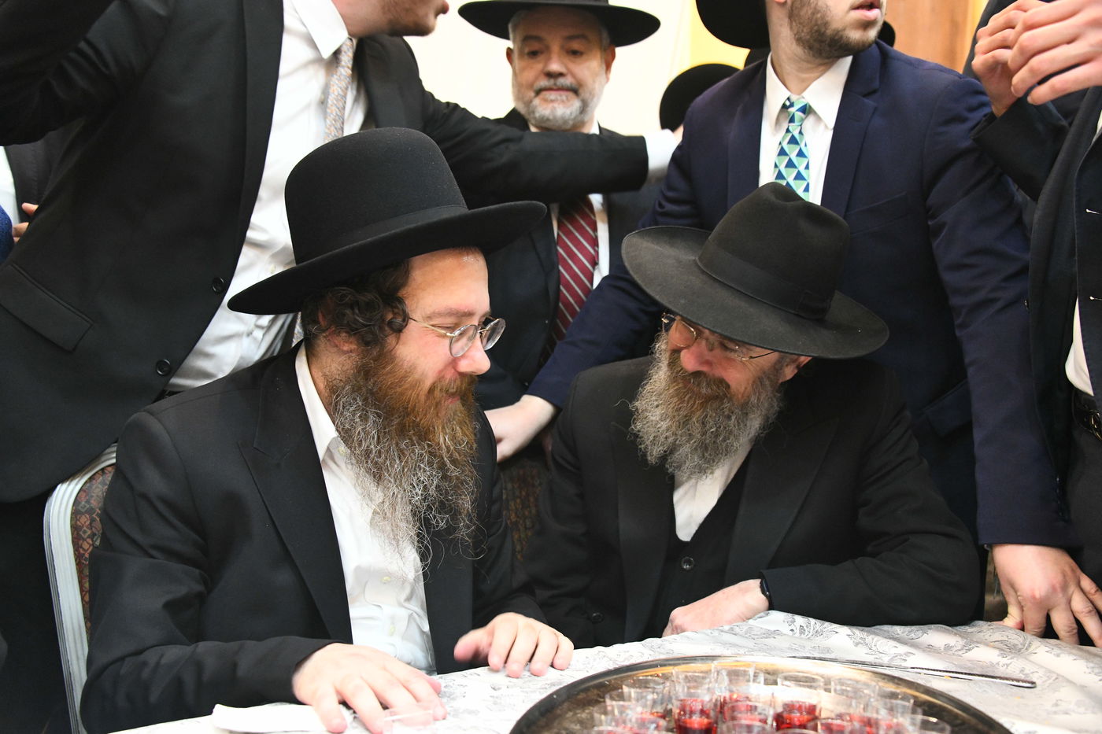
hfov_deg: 46.4
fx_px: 1285
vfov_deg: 31.9
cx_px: 551
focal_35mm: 42
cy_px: 367
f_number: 5
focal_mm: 42
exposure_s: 1/100
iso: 5000
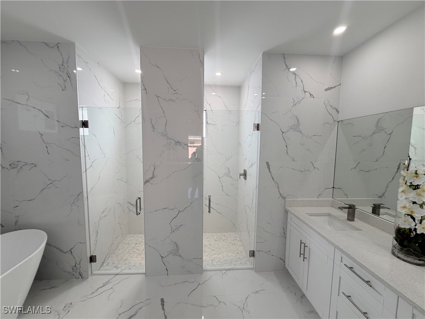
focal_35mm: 14
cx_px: 212
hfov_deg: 102.1
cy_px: 160
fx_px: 172
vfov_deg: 85.7
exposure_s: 1/120
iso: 80
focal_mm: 2.22
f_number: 2.2
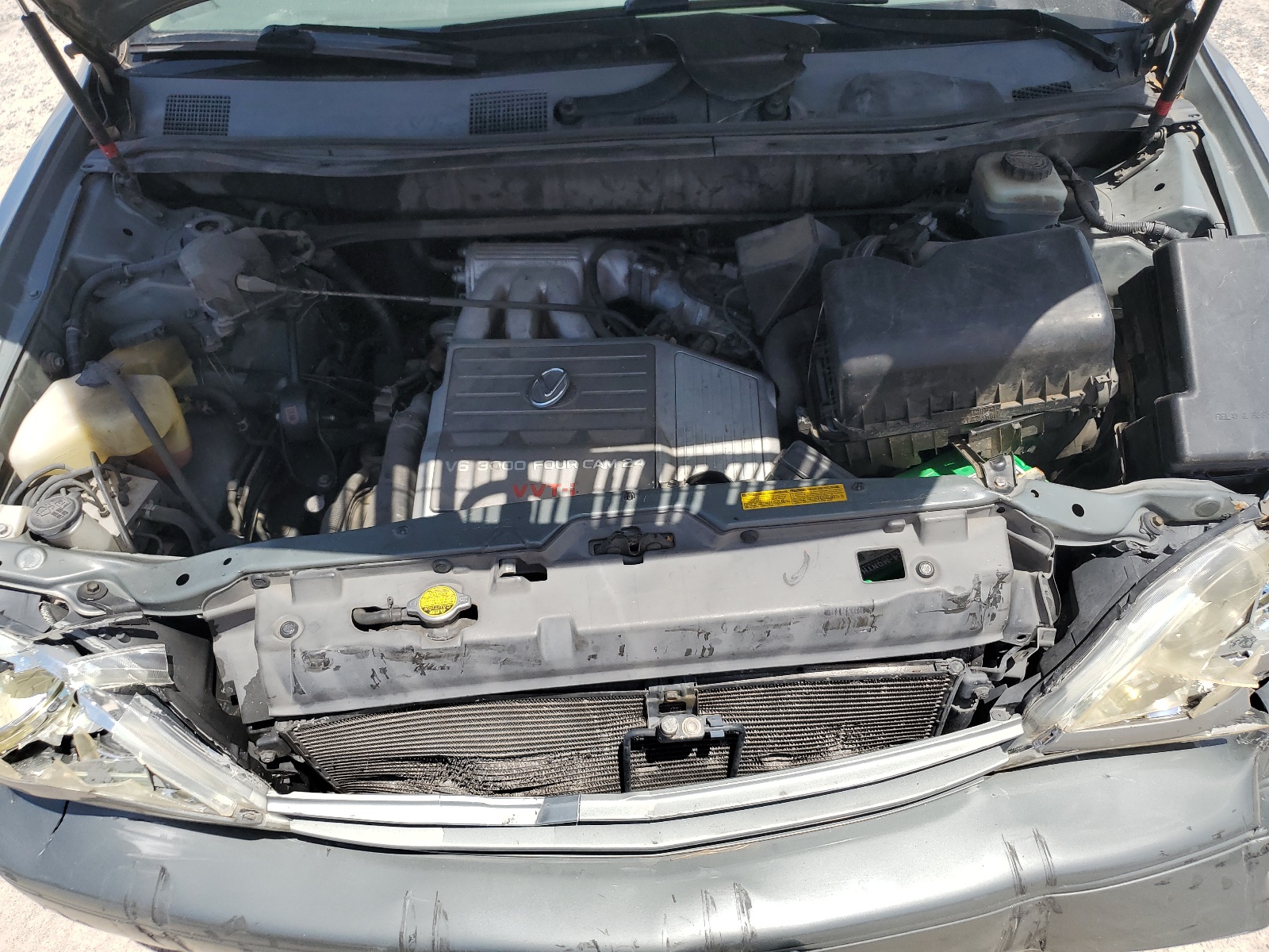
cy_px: 476
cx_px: 634
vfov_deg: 53.1
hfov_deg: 67.3
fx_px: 953
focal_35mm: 26
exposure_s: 1/2500
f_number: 1.5
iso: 50
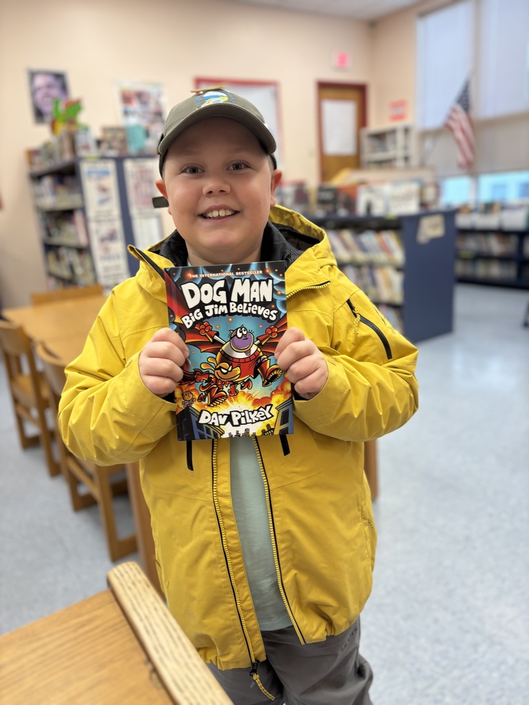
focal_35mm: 26
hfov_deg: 53.1
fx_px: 530
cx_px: 264
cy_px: 352
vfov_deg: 67.3
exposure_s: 1/60
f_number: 1.6
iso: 125
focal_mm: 5.96
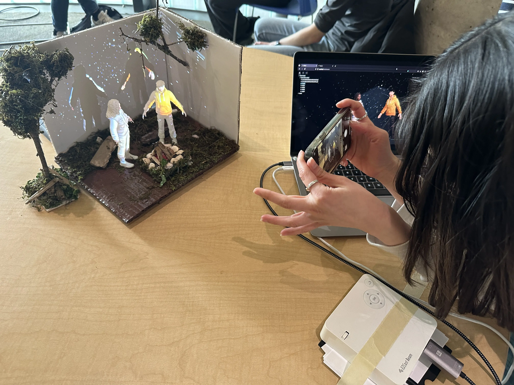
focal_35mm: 24
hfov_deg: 71.6
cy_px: 192
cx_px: 257
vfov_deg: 56.8
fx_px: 356
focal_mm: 6.86
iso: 320
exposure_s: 1/60
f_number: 1.78
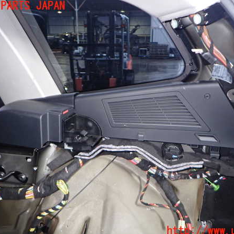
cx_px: 128
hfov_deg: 54.0
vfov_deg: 54.0
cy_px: 119
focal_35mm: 30
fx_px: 229
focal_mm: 4.5
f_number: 2
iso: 320
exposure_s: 1/30
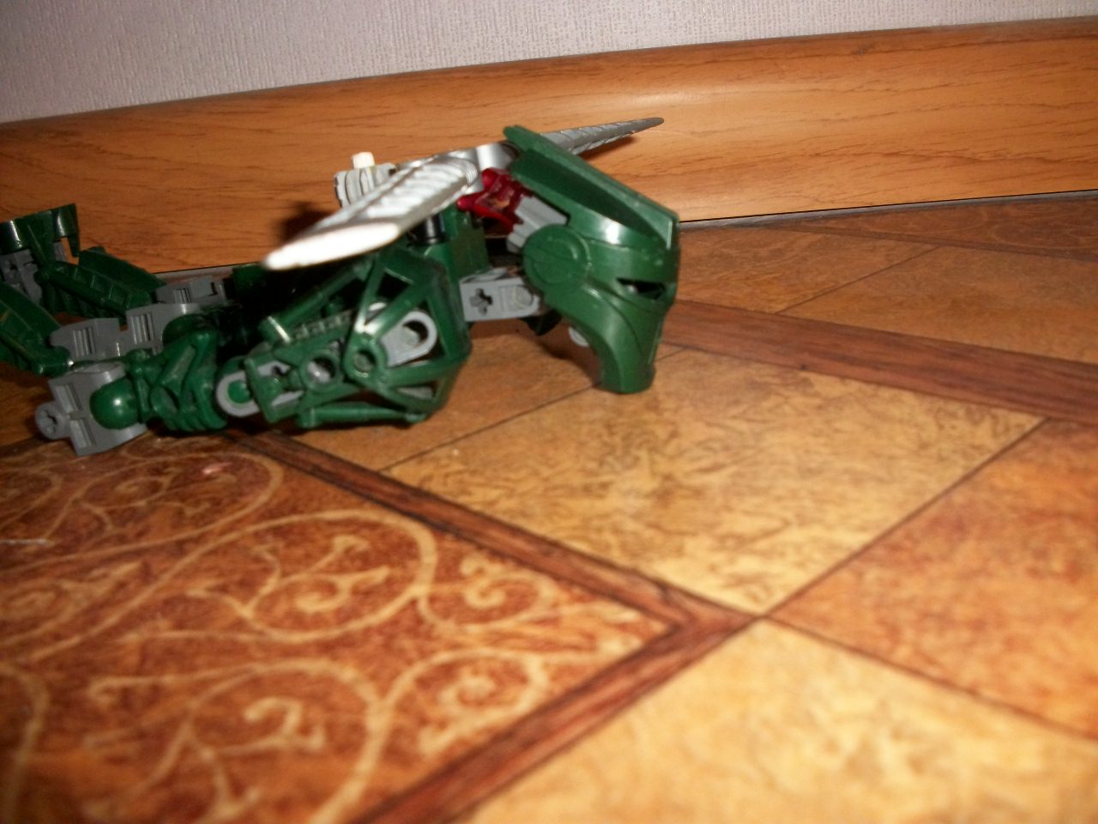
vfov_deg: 40.7
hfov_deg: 52.6
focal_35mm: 35
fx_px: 1110
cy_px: 412
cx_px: 549
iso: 250
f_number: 3.1
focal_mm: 6.3
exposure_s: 1/125
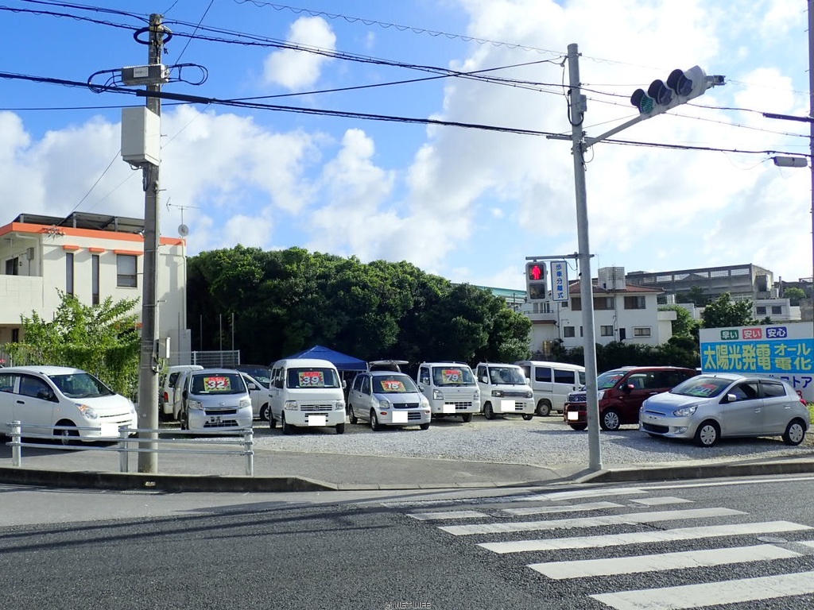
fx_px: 705
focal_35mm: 30
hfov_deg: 60.0
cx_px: 407
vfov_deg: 46.8
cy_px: 305
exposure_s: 1/160
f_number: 9
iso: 100
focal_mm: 5.5
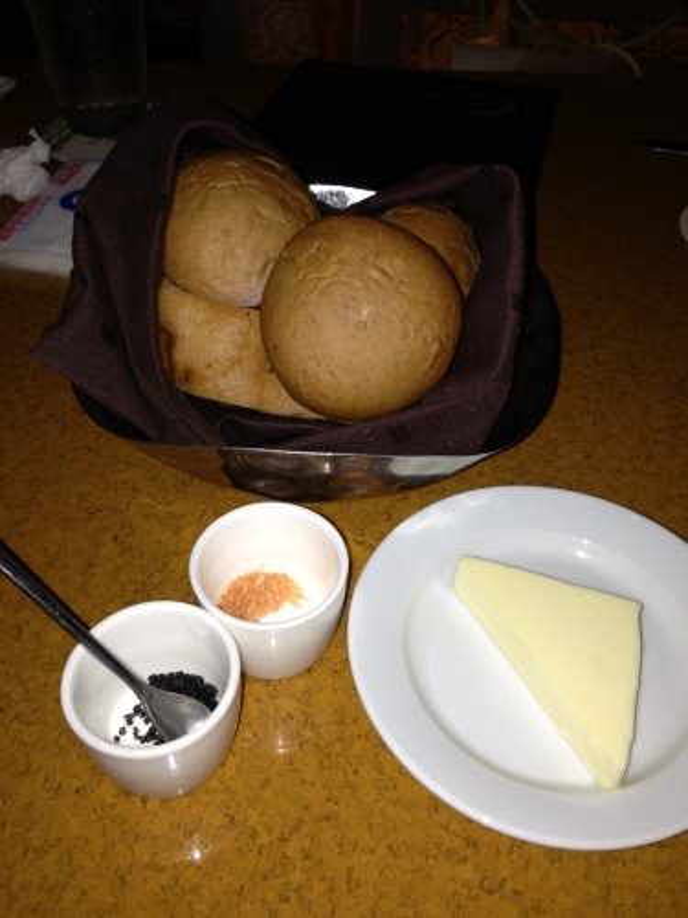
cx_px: 344
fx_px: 875
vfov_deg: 55.4
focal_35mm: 33
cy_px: 459
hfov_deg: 42.9
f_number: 2.4
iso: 50
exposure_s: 1/27
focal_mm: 4.13
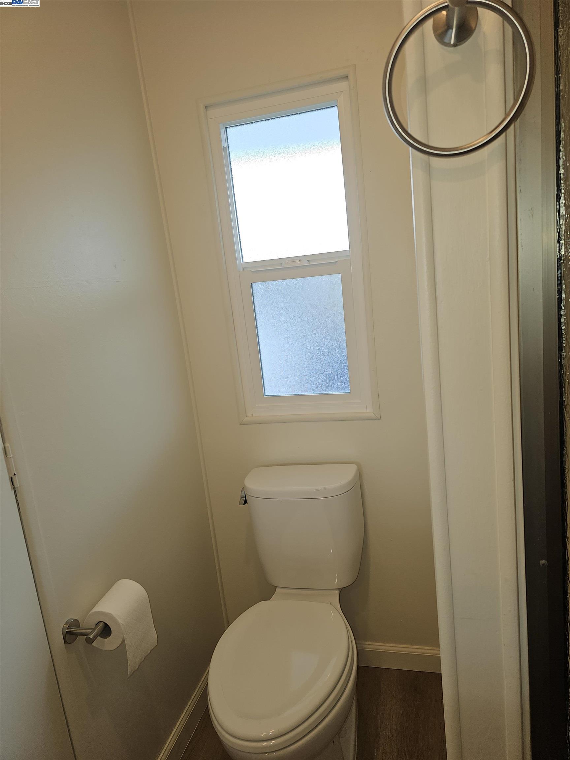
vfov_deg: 73.9
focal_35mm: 23
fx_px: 505
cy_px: 380
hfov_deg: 58.9
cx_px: 285
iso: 25
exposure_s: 1/60
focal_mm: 6.3
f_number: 1.7
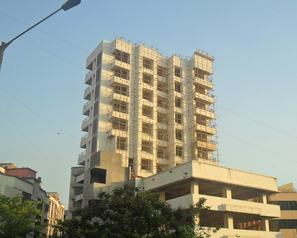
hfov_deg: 43.7
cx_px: 173
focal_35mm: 42
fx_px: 369
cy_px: 150
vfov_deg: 35.5
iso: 100
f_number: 3.7
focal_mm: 5.7
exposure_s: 1/350
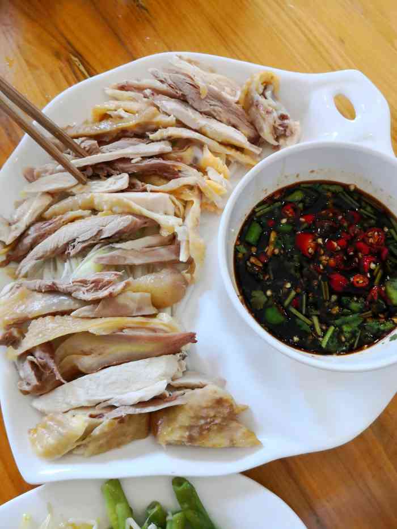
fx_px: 413
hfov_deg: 51.4
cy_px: 264
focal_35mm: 27
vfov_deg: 65.3
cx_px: 198
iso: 250
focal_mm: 3.95
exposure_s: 1/120
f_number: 1.6
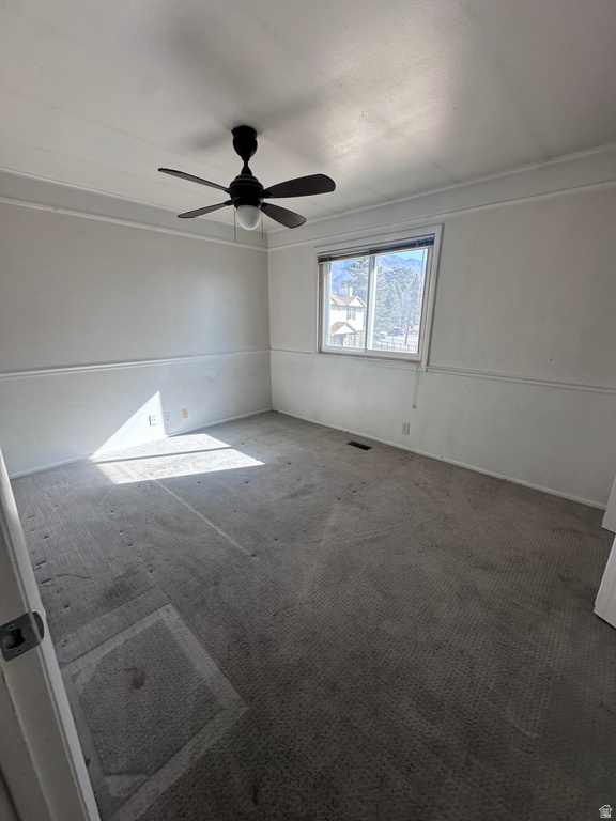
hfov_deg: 85.7
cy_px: 410
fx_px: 332
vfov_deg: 102.1
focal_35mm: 14
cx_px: 308
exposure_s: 1/120
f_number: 2.2
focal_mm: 2.22
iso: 50
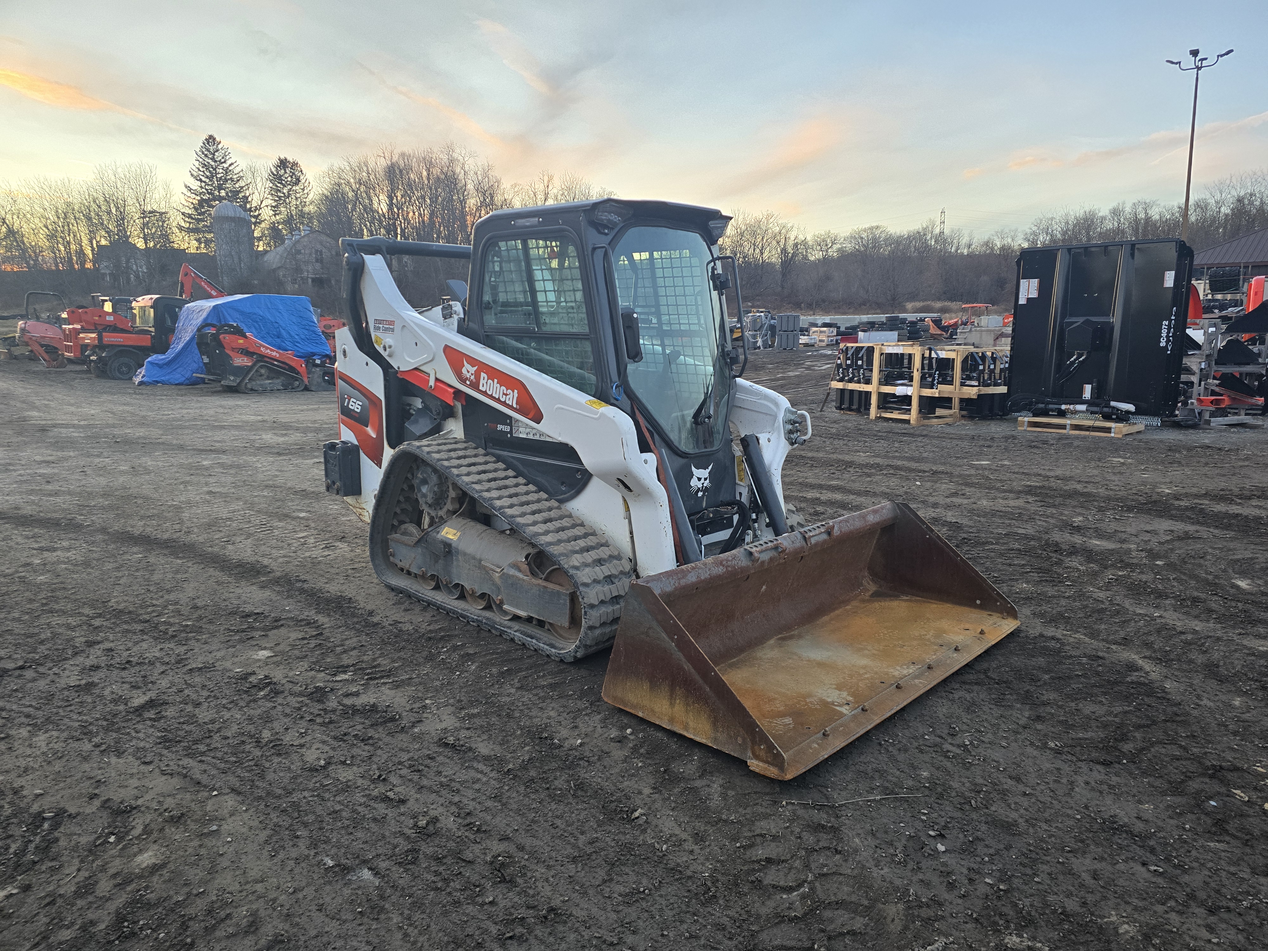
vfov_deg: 58.9
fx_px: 843
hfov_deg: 73.9
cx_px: 634
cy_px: 476
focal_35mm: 23
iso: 160
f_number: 1.7
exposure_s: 1/180
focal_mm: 6.3
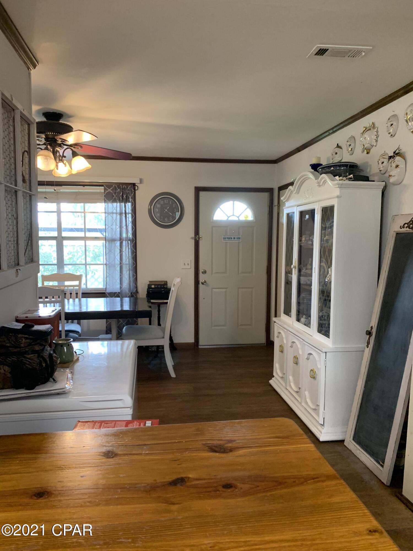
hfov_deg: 53.1
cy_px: 276
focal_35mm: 26
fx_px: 414
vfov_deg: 67.3
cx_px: 206
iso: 250
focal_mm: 4.25
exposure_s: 1/60
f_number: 1.8
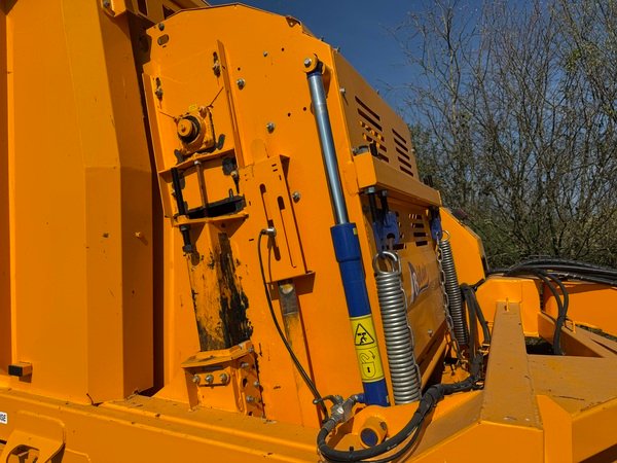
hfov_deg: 71.6
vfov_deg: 56.8
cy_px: 232
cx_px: 308
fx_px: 428
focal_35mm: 24
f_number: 1.78
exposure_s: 1/9091
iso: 80
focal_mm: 6.76
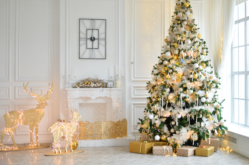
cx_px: 124
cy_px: 82
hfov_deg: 39.6
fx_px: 346
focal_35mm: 50
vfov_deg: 27.0
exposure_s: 1/160
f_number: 1.8
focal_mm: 50
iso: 500
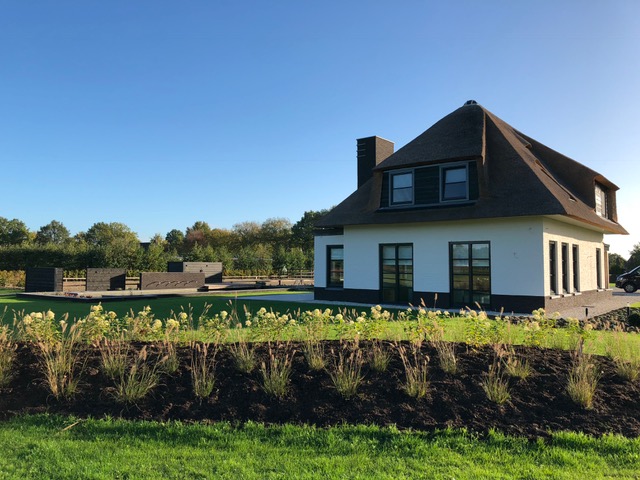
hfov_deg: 61.7
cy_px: 240
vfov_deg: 48.2
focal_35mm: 29
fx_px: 536
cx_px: 320
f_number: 1.8
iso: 20
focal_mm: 3.99
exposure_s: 1/1021
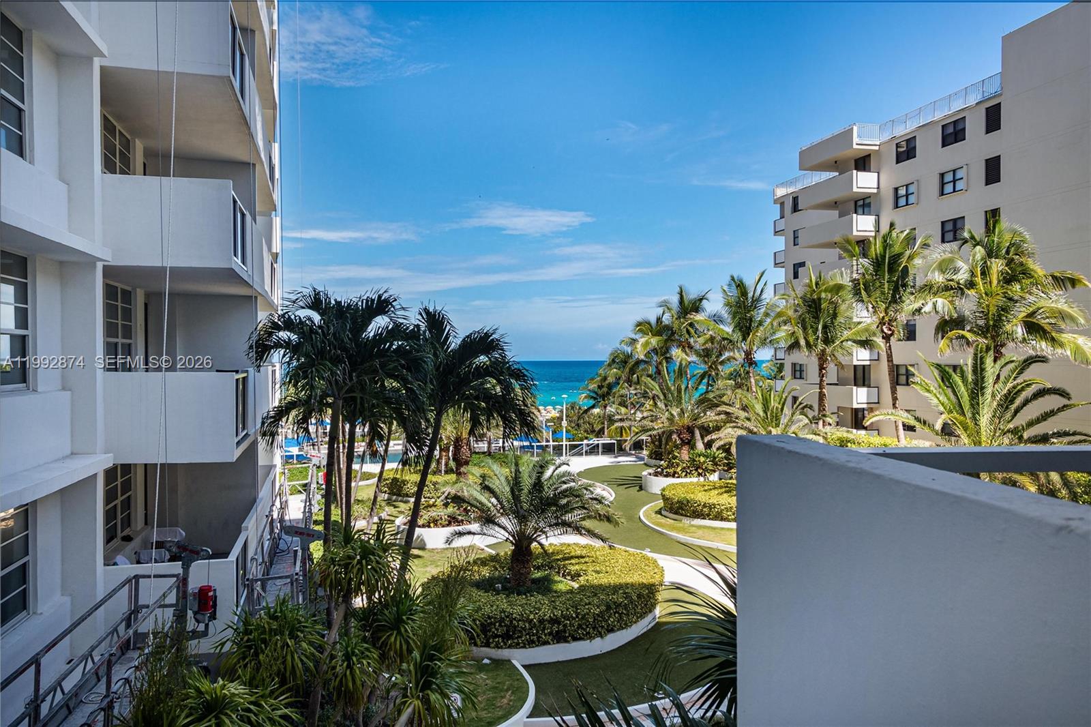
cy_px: 364
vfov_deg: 46.4
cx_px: 546
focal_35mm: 28
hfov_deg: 65.5
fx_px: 848
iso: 100
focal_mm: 14
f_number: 4
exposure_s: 1/1600
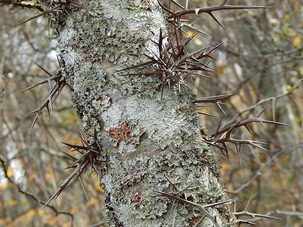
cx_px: 152
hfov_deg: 10.7
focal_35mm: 184
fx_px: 1611
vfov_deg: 8.1
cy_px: 114
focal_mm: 32.8
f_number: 5.3
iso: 125
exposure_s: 1/100
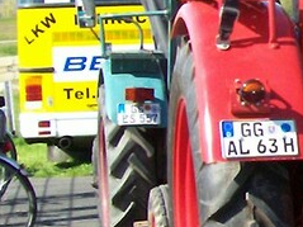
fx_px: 1496
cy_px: 70
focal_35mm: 171
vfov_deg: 8.7
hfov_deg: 10.4
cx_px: 652
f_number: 5.1
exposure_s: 1/220
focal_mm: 5.6
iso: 80
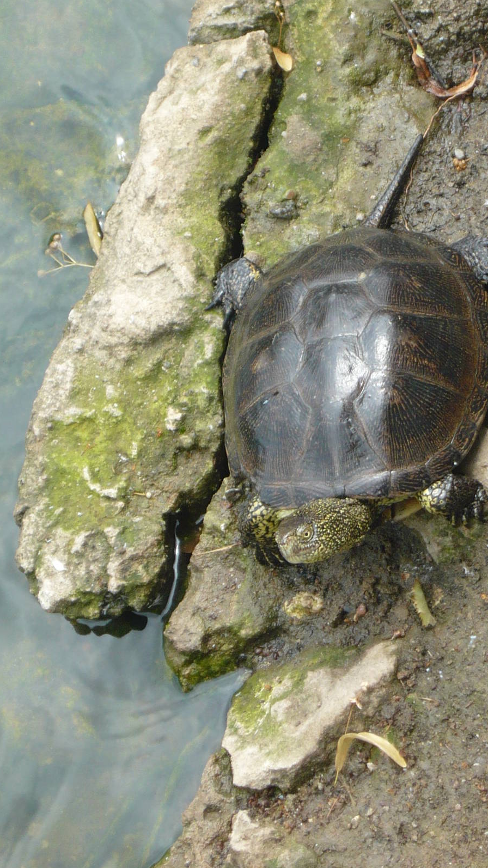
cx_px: 295
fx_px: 4028
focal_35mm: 175
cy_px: 434
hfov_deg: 6.9
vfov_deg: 12.3
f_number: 5.1
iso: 100
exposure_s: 1/125
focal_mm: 16.5
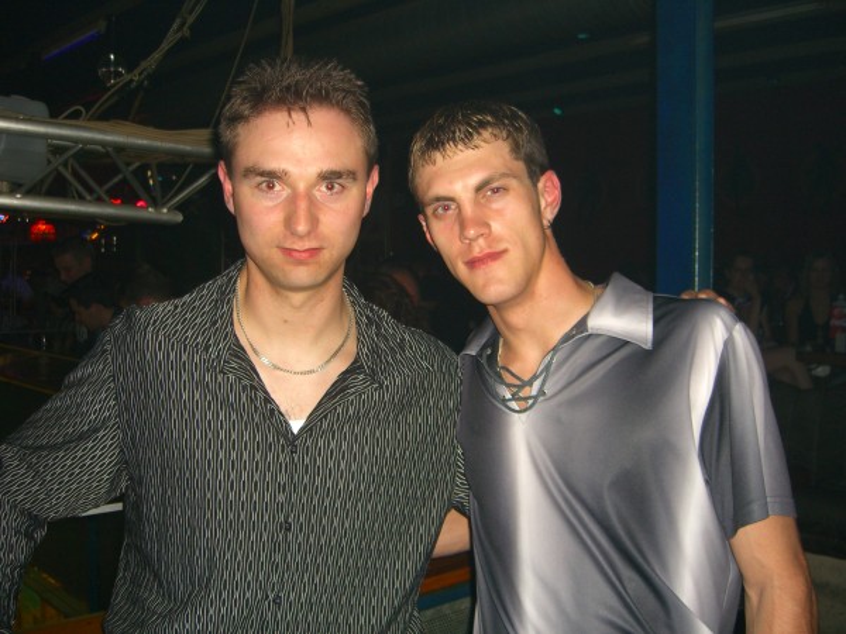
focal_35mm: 38
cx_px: 423
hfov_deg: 49.0
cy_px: 317
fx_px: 929
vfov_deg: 37.7
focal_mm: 7.9
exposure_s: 1/60
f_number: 2.8
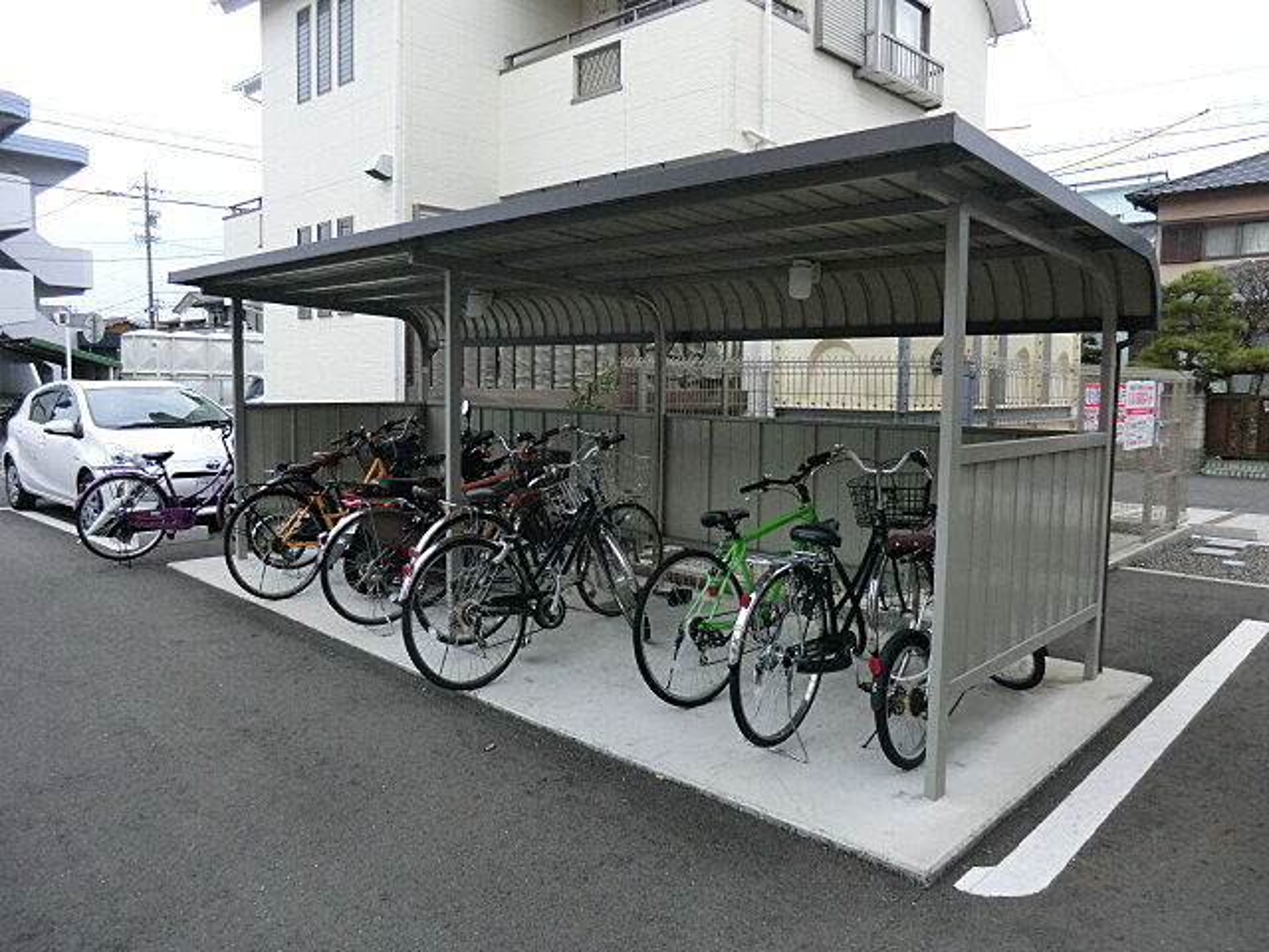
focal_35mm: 24
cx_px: 634
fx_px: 880
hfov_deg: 71.6
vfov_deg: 56.8
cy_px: 476
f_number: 3.2
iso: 160
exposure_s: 1/60
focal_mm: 4.3
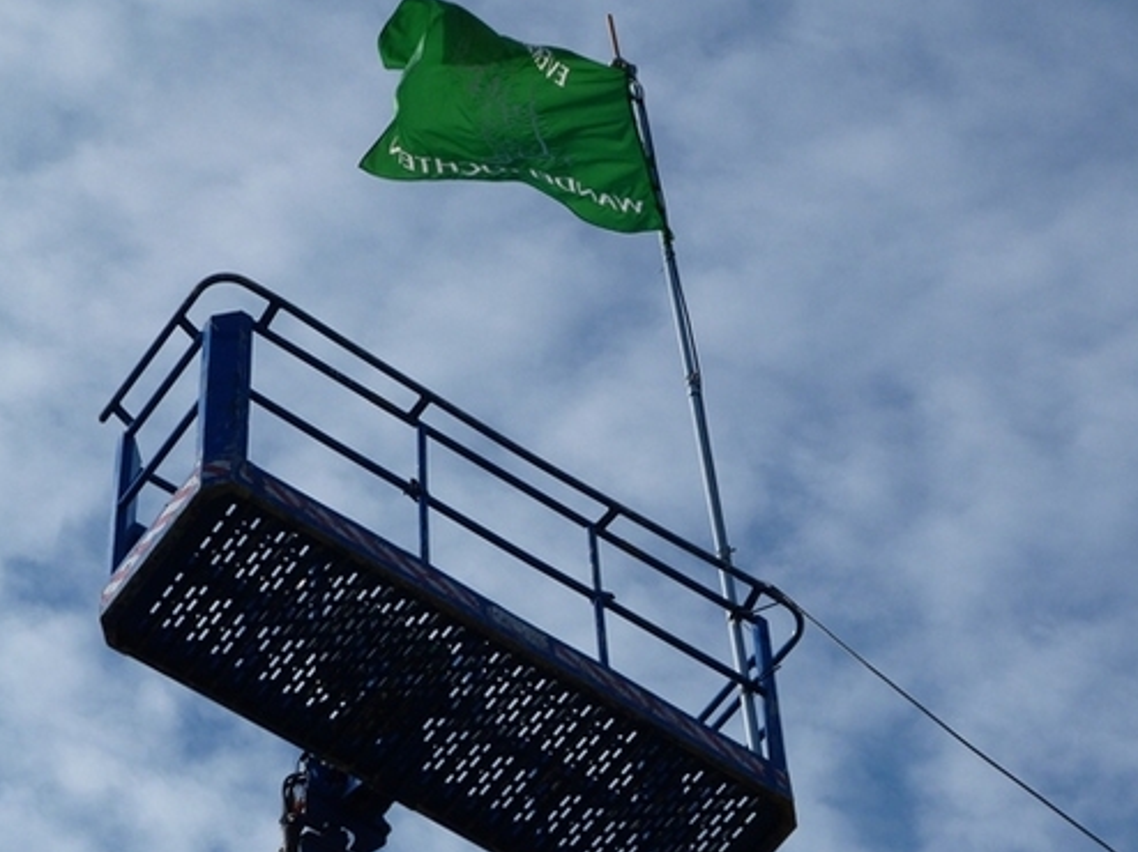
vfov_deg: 11.4
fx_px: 4272
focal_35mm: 130
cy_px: 502
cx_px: 617
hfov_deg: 15.2
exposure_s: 1/400
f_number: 5.6
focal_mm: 19.3
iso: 80
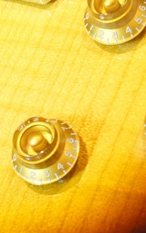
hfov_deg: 6.1
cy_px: -44
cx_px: 66
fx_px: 1376
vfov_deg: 9.6
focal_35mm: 216
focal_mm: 28
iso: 100
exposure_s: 1/3
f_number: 7.1
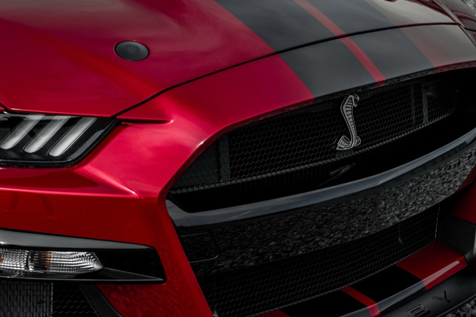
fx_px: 1520
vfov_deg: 11.9
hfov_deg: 17.8
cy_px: 169
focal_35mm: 115
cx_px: 178
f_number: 5.6
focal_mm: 50
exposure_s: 1/1000
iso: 125
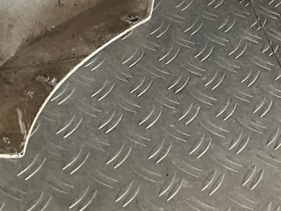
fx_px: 860
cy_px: -149
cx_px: 206
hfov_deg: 18.4
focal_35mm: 106
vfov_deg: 12.9
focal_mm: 3
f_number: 1.8
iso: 64
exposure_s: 1/60
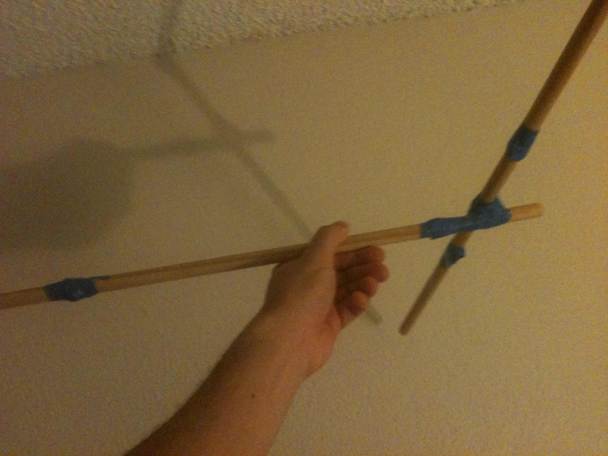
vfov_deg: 40.7
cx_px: 304
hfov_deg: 52.6
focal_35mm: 35
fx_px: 615
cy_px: 228
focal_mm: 3.85
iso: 400
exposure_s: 1/17
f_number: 2.8
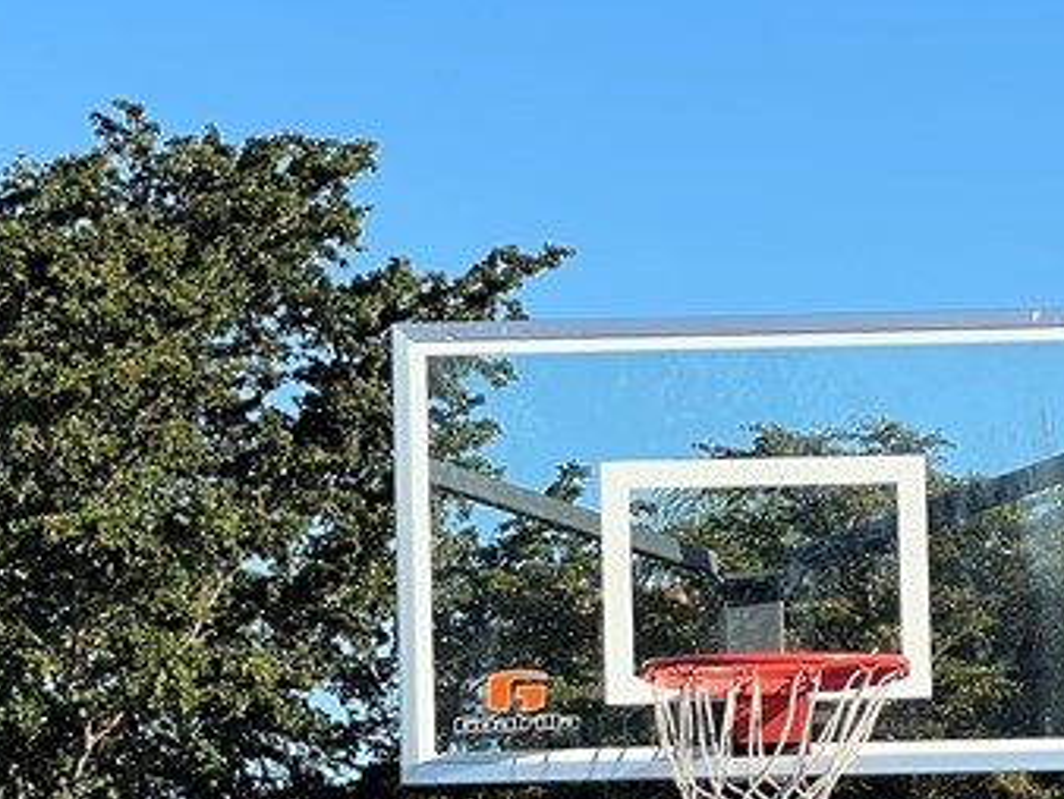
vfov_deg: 6.3
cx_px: 560
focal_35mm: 233
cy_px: 1151
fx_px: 7167
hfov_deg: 8.5
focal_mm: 9
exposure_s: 1/377
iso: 32
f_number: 2.8
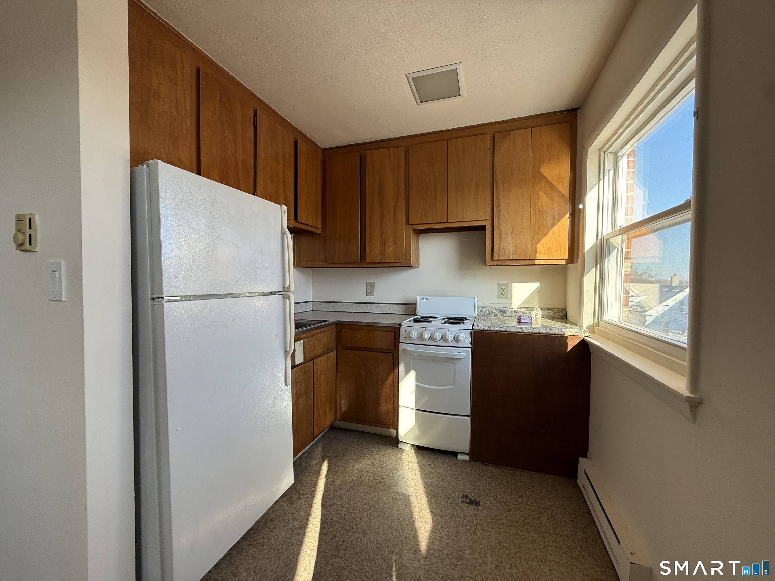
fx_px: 313
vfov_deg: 85.7
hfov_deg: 102.1
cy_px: 290
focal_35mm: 14
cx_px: 388
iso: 64
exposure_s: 1/104
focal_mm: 2.22
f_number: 2.2
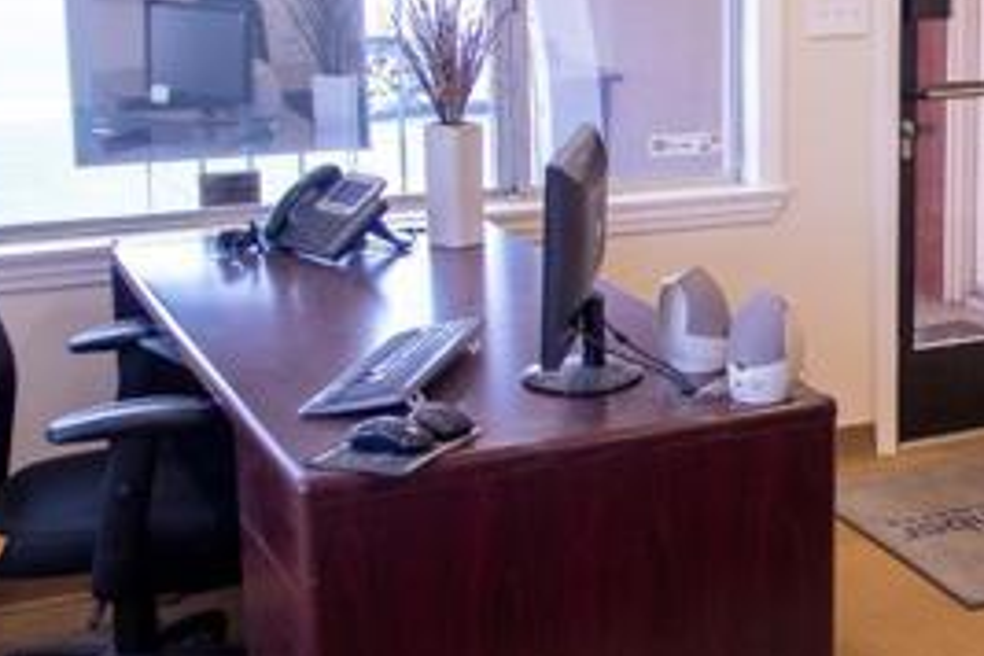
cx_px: 1006
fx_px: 1673
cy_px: 168
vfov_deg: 22.0
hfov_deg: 30.3
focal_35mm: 61
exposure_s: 1/250
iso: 1250
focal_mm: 17
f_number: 3.2
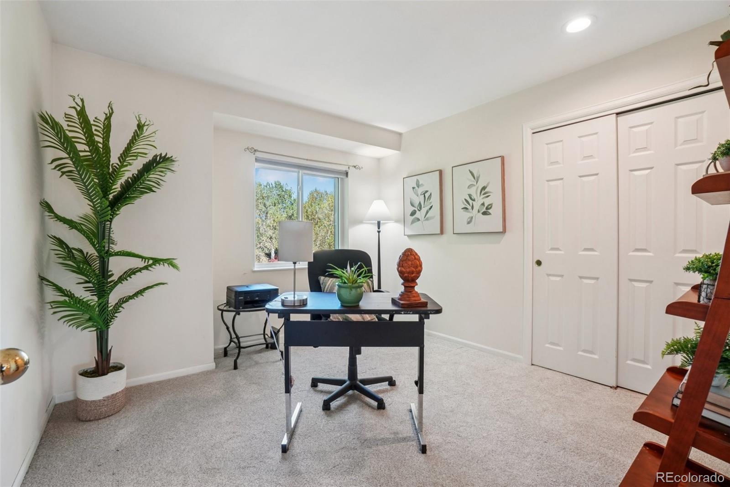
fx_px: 304
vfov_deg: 77.3
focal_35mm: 15
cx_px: 365
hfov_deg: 100.4
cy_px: 244
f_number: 8
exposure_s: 1/20
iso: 400
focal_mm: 10
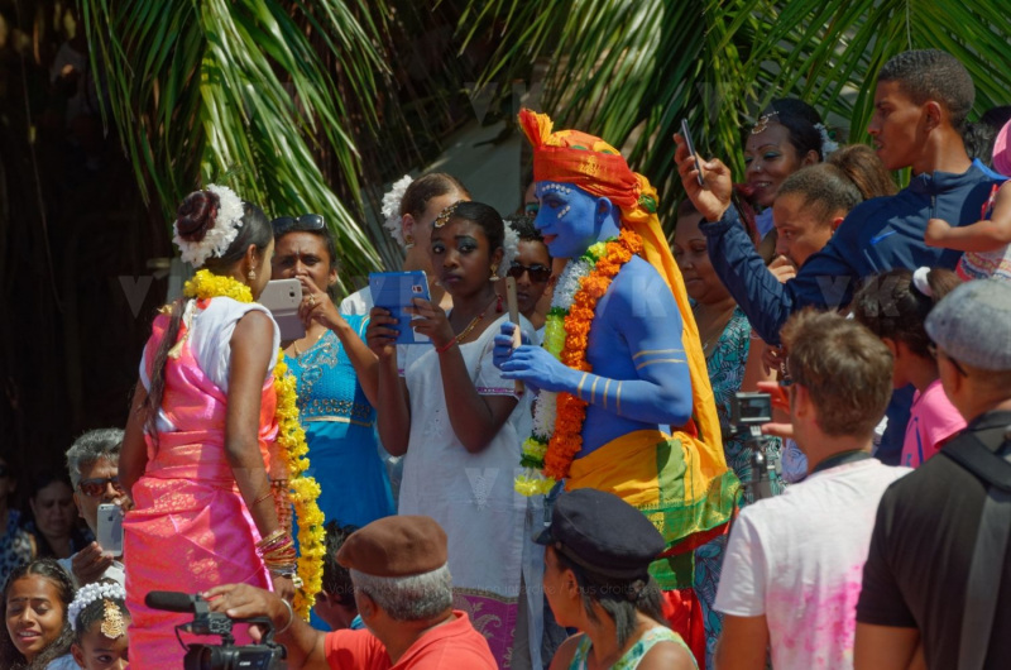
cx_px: 506
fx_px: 8408
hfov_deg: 6.9
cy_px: 335
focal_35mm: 300
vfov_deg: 4.6
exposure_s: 1/800
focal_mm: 200
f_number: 8
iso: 125
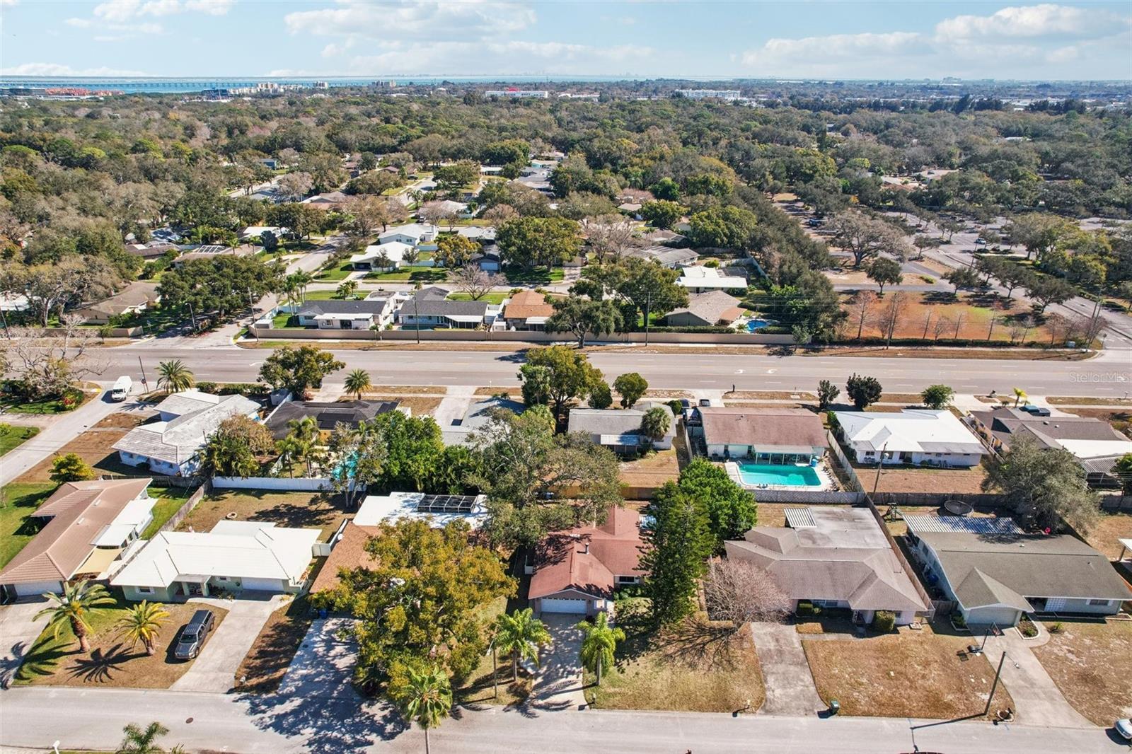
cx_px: 566
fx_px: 692
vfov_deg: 57.2
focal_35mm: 22
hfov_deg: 78.6
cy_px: 377
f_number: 2.8
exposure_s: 1/1000
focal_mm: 8.4
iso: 400
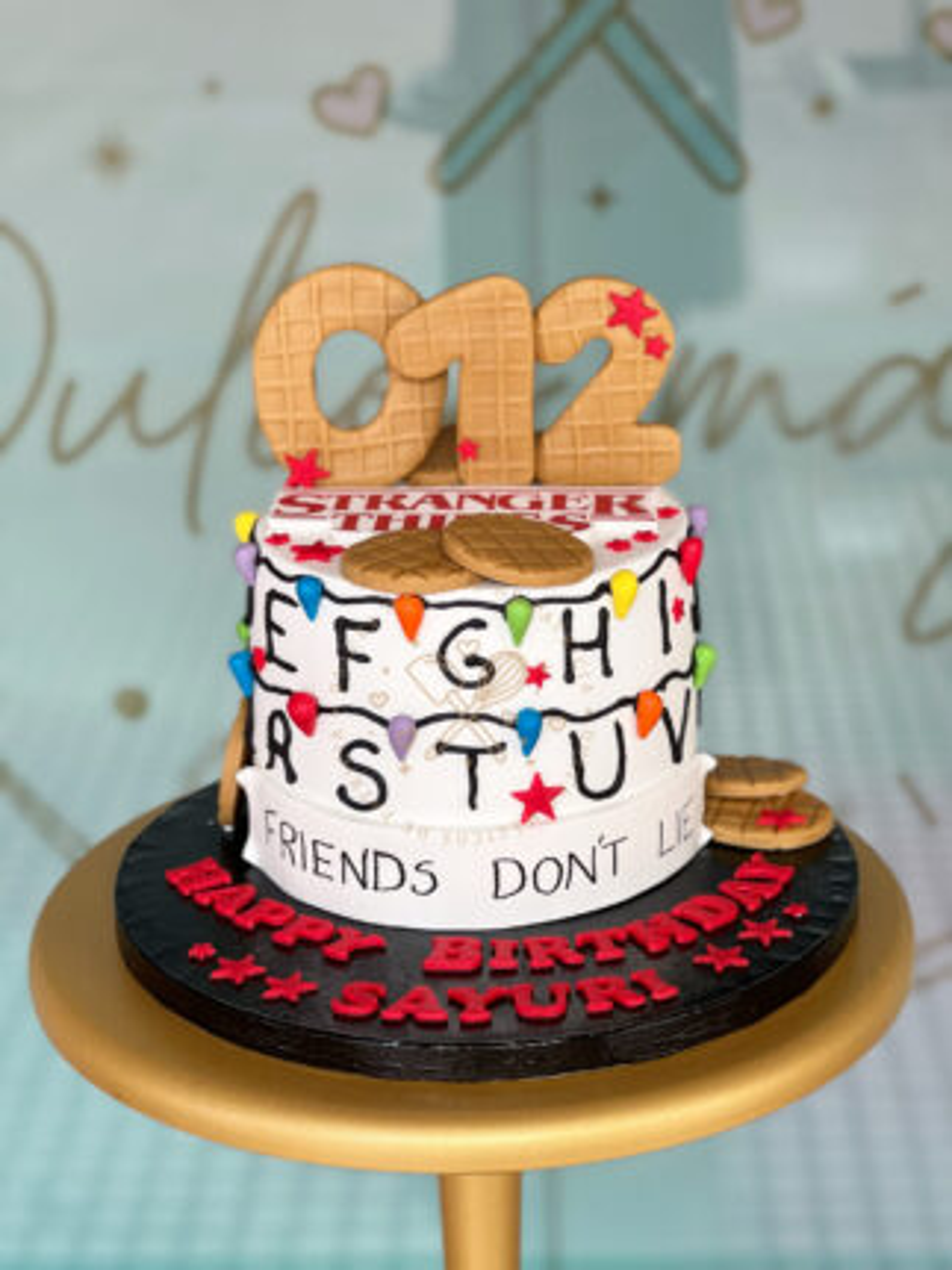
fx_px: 2825
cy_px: 635
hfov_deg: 19.1
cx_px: 476
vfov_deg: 25.3
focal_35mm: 77
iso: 32
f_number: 2.8
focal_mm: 9
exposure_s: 1/121
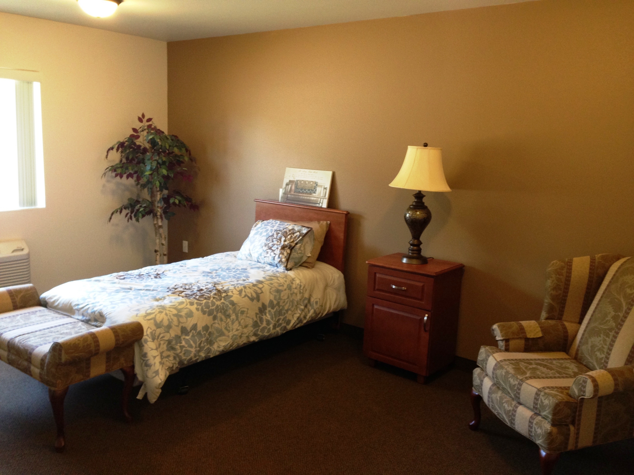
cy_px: 238
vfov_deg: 42.9
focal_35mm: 33
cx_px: 317
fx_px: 604
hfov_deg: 55.4
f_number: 2.4
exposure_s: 1/20
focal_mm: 4.12
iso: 125
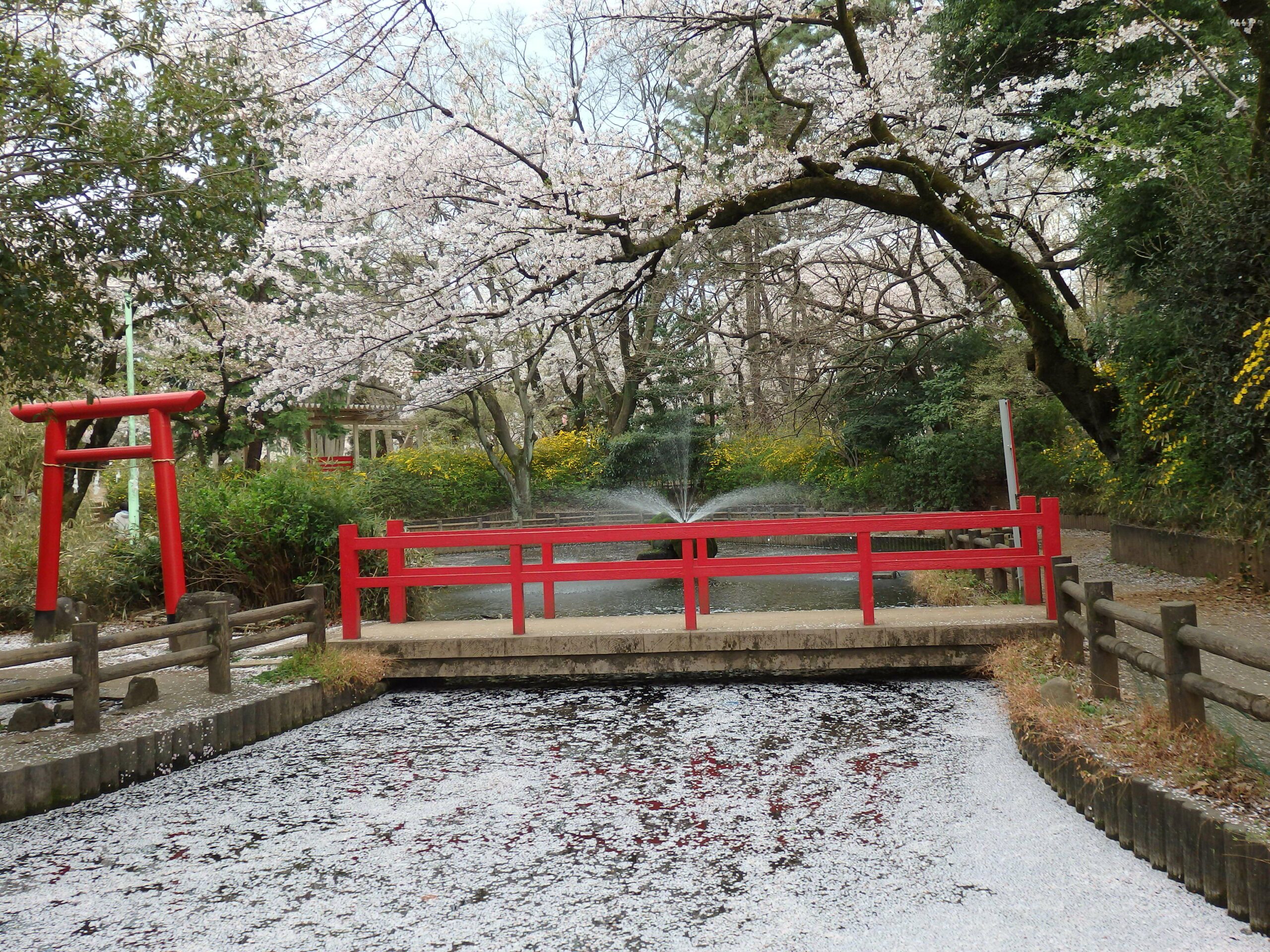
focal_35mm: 37
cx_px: 635
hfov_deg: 50.1
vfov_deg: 38.7
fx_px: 1357
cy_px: 476
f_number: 3.6
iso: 125
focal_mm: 6.6
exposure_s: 1/125
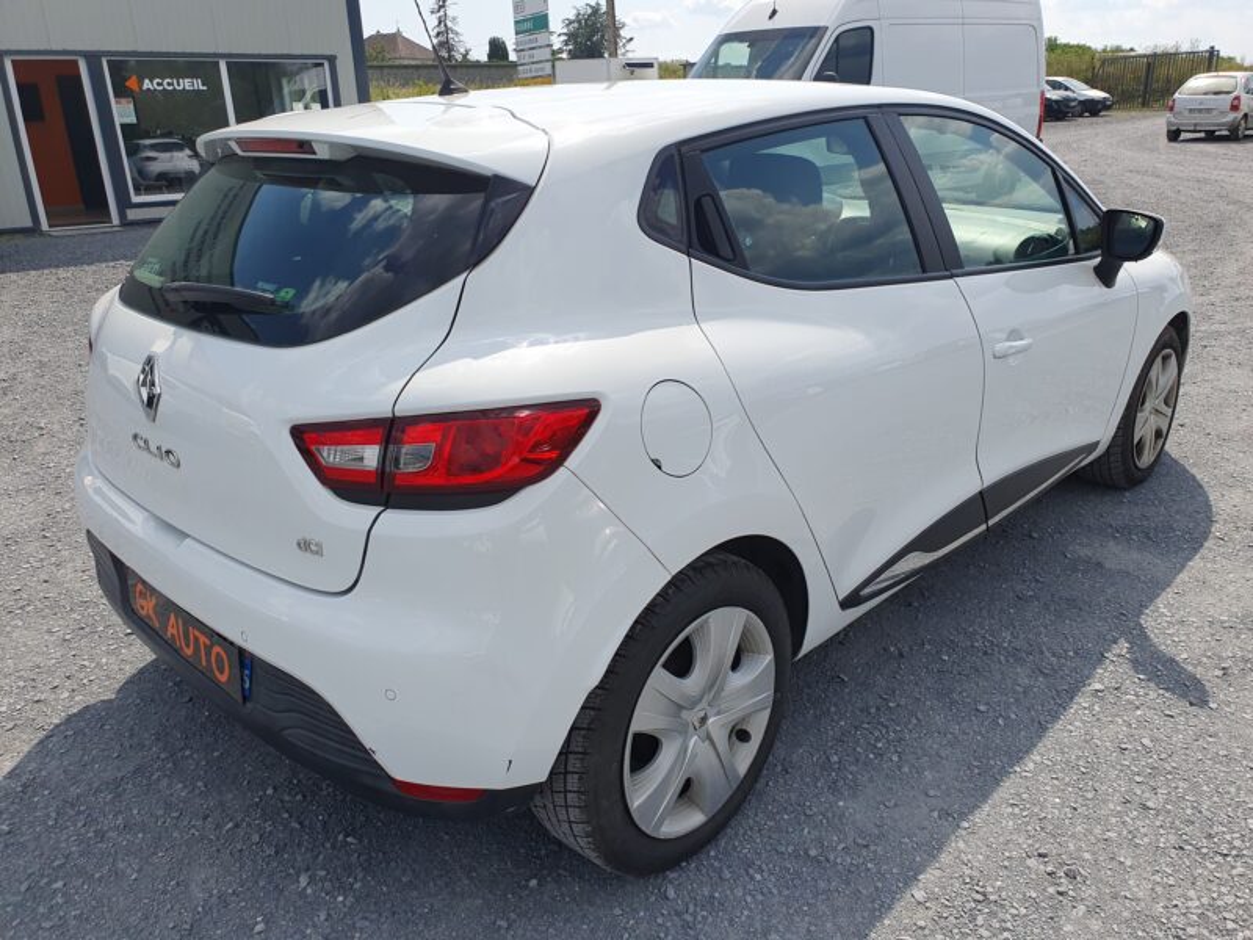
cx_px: 626
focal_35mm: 26
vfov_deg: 53.1
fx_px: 941
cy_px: 470
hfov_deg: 67.3
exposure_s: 1/2048
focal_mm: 4.32
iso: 50
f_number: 2.4
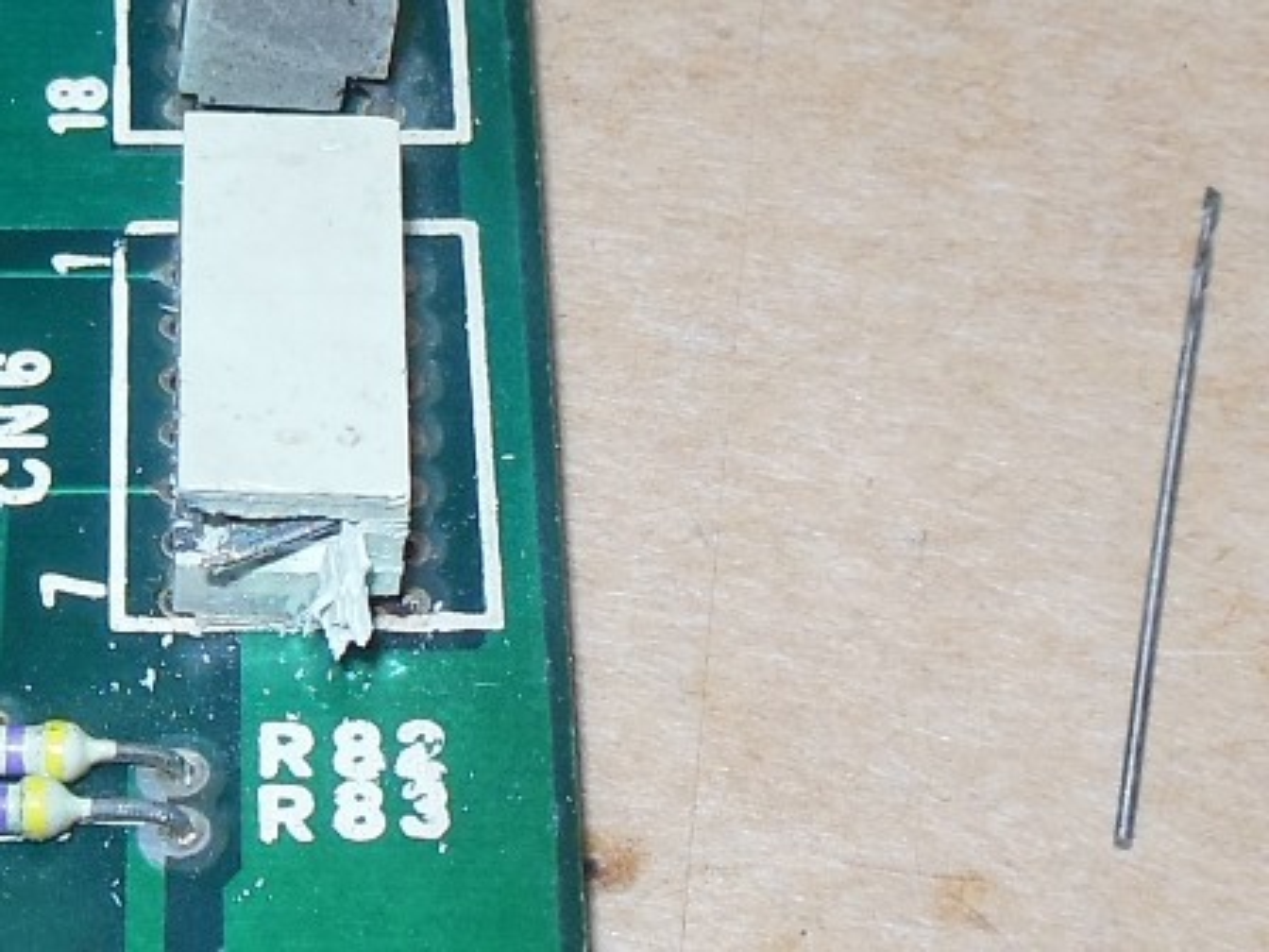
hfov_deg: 69.4
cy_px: 476
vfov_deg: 54.9
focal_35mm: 25
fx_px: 916
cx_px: 634
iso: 125
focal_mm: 4.5
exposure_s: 1/50
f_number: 6.4
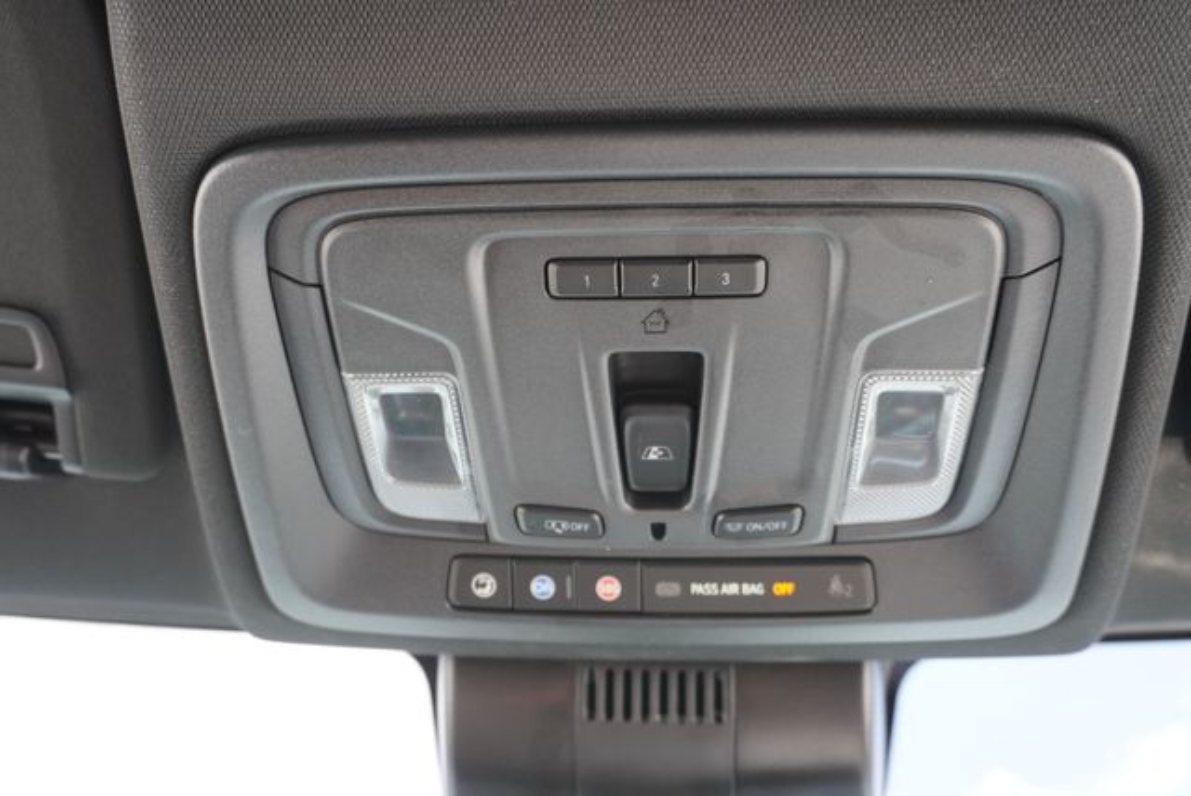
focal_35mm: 32
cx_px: 596
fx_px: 1043
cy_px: 398
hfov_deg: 59.4
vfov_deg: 41.8
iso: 640
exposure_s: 1/60
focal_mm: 21
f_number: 4
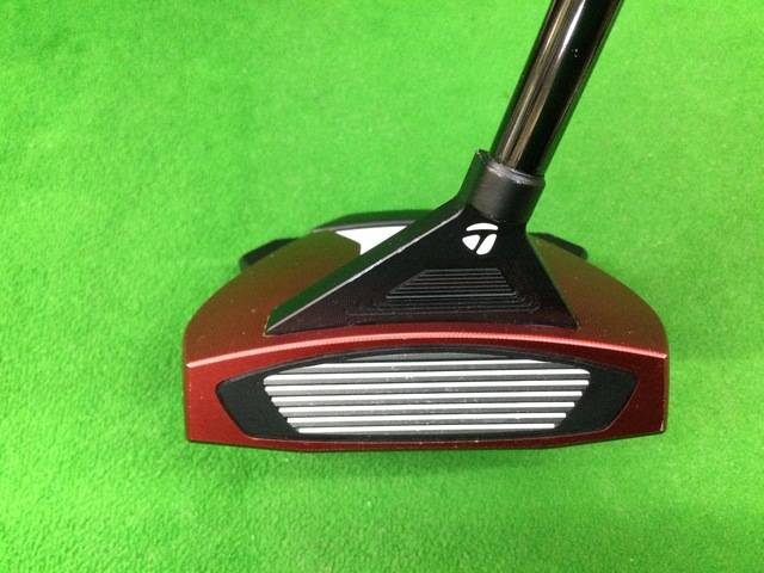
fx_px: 684
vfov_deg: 45.4
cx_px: 382
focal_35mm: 31
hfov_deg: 58.4
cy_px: 286
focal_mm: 3.3
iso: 200
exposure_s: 1/24
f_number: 2.4
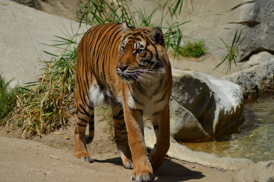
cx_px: 137
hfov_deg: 4.6
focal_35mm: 450
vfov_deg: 3.0
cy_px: 91
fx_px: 3418
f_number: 5.6
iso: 280
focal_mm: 300
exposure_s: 1/2000
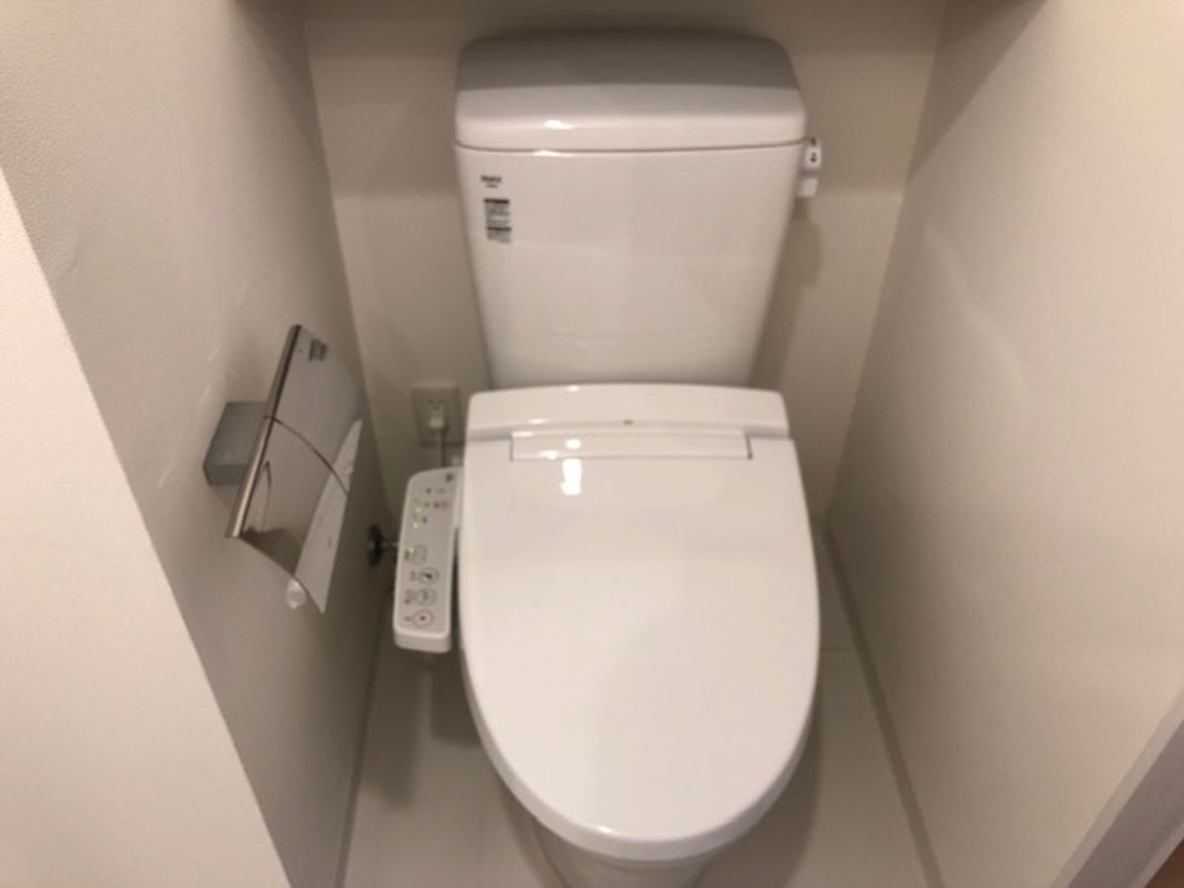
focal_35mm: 28
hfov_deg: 63.4
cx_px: 592
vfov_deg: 49.7
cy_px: 444
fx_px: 958
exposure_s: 1/33
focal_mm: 3.99
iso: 32
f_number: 1.8
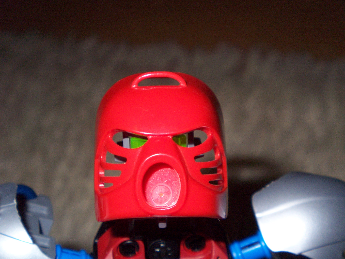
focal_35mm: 94
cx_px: 172
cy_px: 130
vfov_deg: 15.7
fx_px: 937
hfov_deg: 20.9
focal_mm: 15.4
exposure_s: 1/100
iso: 200
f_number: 4.3
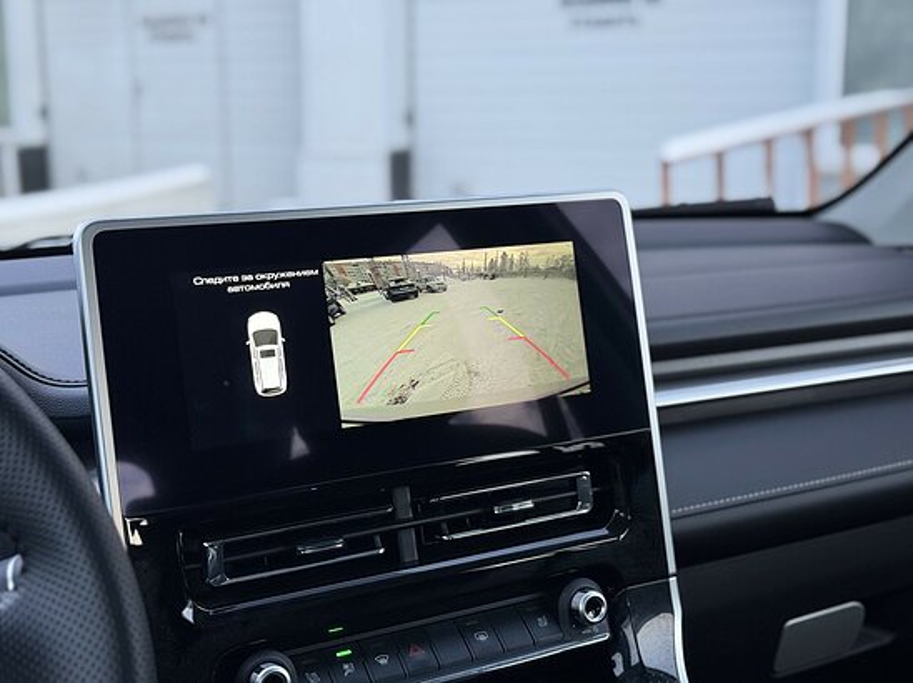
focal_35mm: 48
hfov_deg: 39.7
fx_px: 1265
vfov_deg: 30.2
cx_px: 456
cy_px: 342
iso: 100
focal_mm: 6.76
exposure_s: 1/86
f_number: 1.78
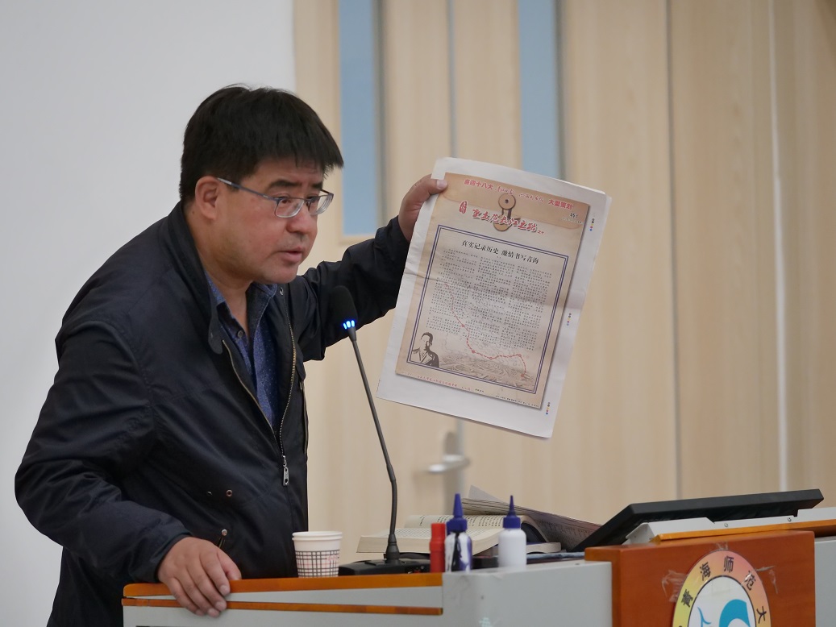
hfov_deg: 6.6
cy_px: 314
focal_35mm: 300
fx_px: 7246
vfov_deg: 5.0
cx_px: 418
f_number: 2.8
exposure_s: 1/320
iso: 2500
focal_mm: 150
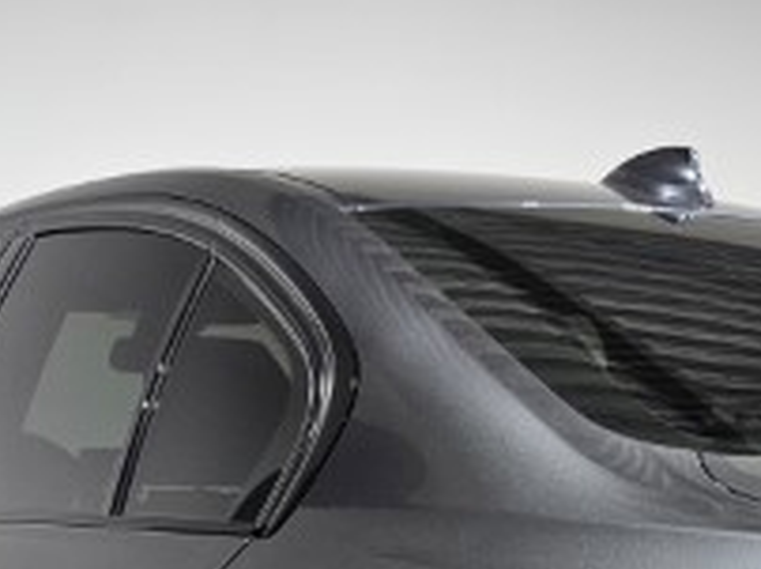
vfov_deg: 17.8
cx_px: 640
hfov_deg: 26.1
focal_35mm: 73
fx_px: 1603
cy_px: 874
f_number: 1.7
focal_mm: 6.3
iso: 200
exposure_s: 1/100
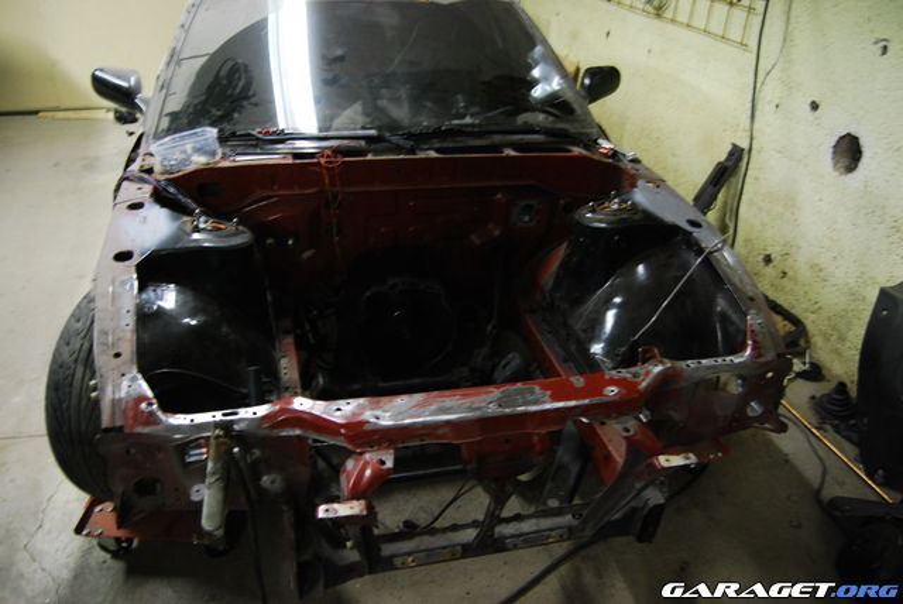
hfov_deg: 67.3
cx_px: 452
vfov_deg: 48.0
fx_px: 678
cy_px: 302
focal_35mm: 27
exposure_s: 1/10
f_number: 4
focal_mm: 18
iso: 800
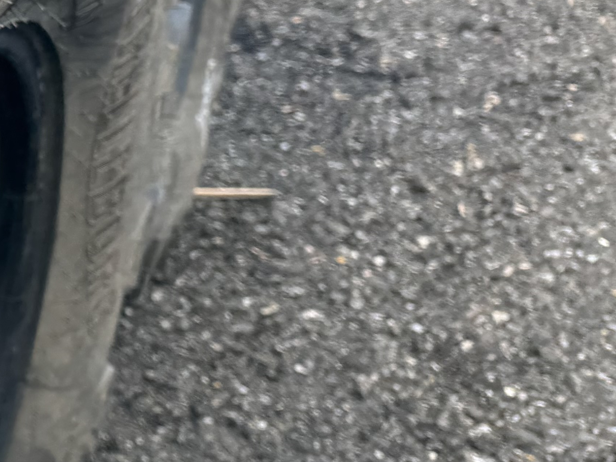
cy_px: 20
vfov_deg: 17.8
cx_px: -389
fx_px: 1441
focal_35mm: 81
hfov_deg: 19.8
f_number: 1.78
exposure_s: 1/658
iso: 80
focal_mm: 6.76
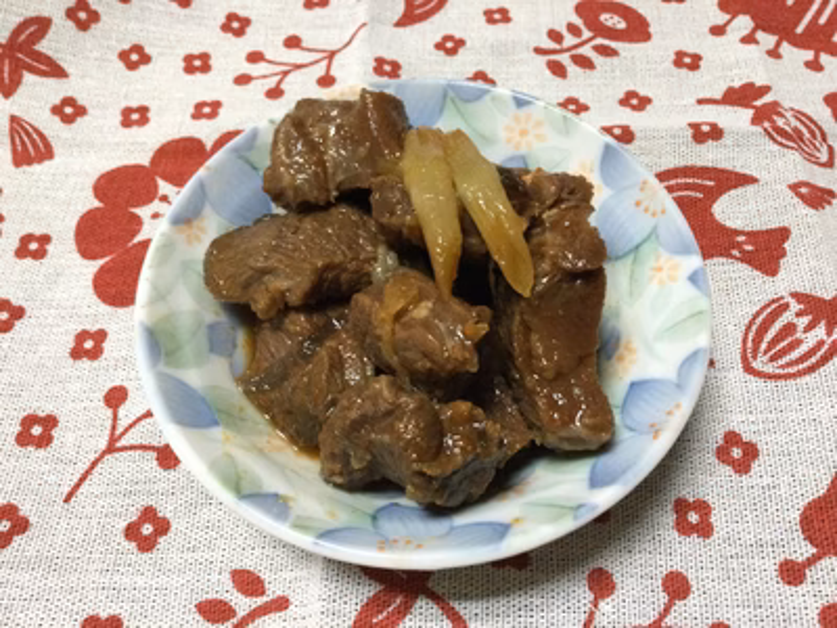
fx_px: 750
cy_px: 314
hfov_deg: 58.4
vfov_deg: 45.4
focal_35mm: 31
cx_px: 418
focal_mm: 3.3
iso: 200
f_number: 2.4
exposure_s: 1/20
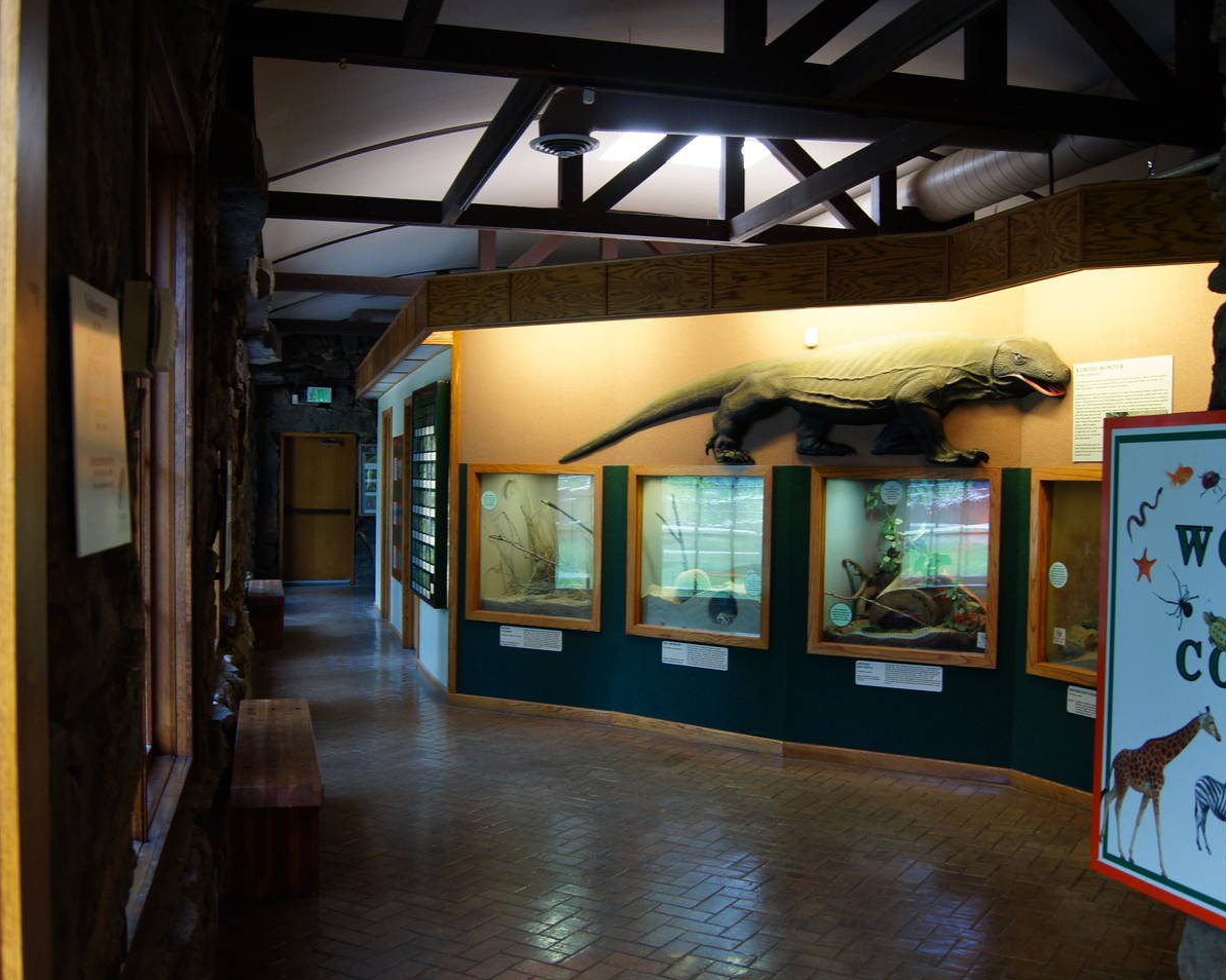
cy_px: 512
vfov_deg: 43.3
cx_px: 622
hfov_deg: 52.8
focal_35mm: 34
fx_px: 1233
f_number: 3.5
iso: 400
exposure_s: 1/30
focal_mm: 18
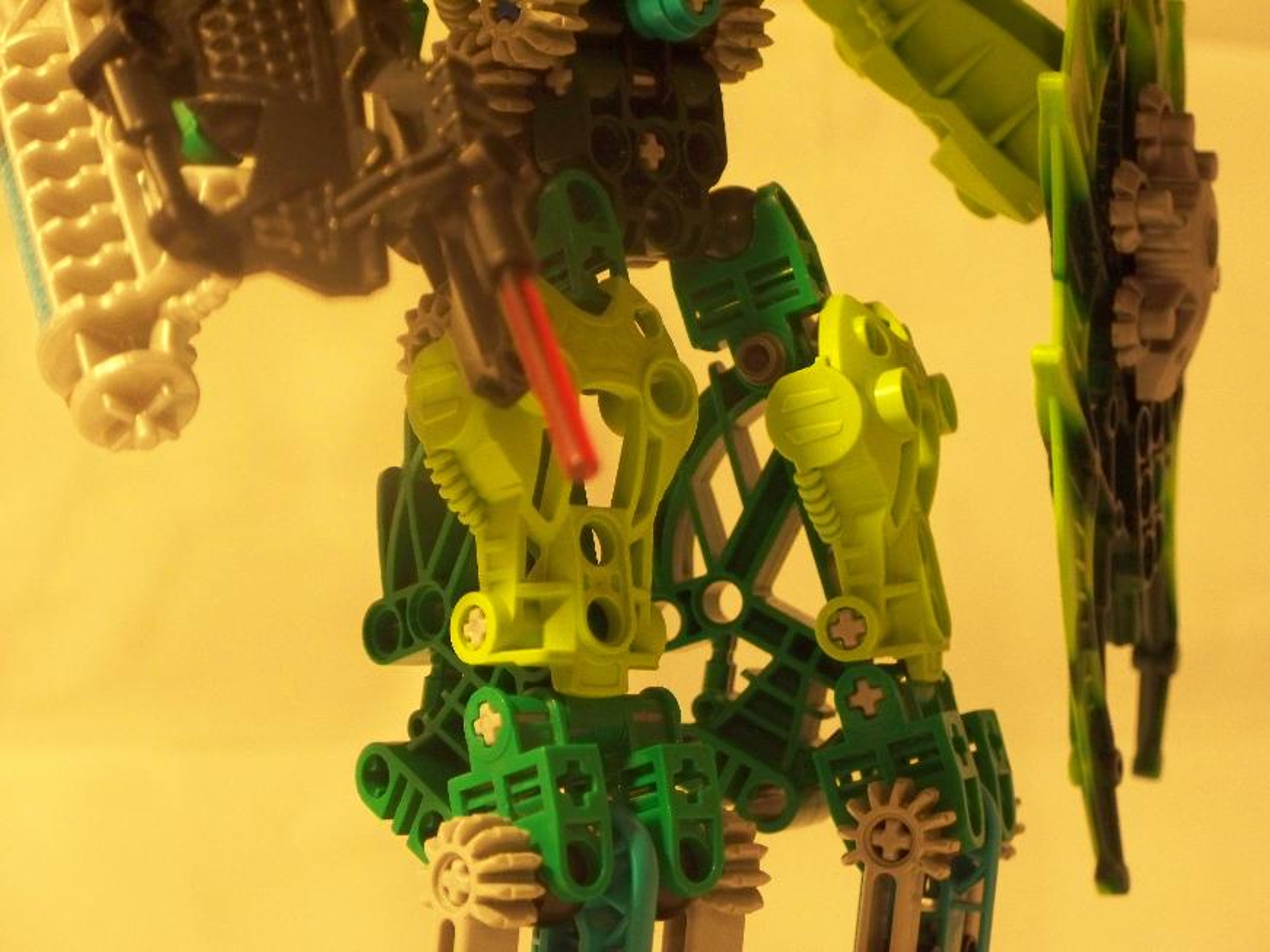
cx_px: 635
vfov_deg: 14.4
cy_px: 476
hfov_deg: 19.1
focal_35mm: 103
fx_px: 3778
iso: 400
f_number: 3.8
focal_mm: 22.05
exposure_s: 1/20
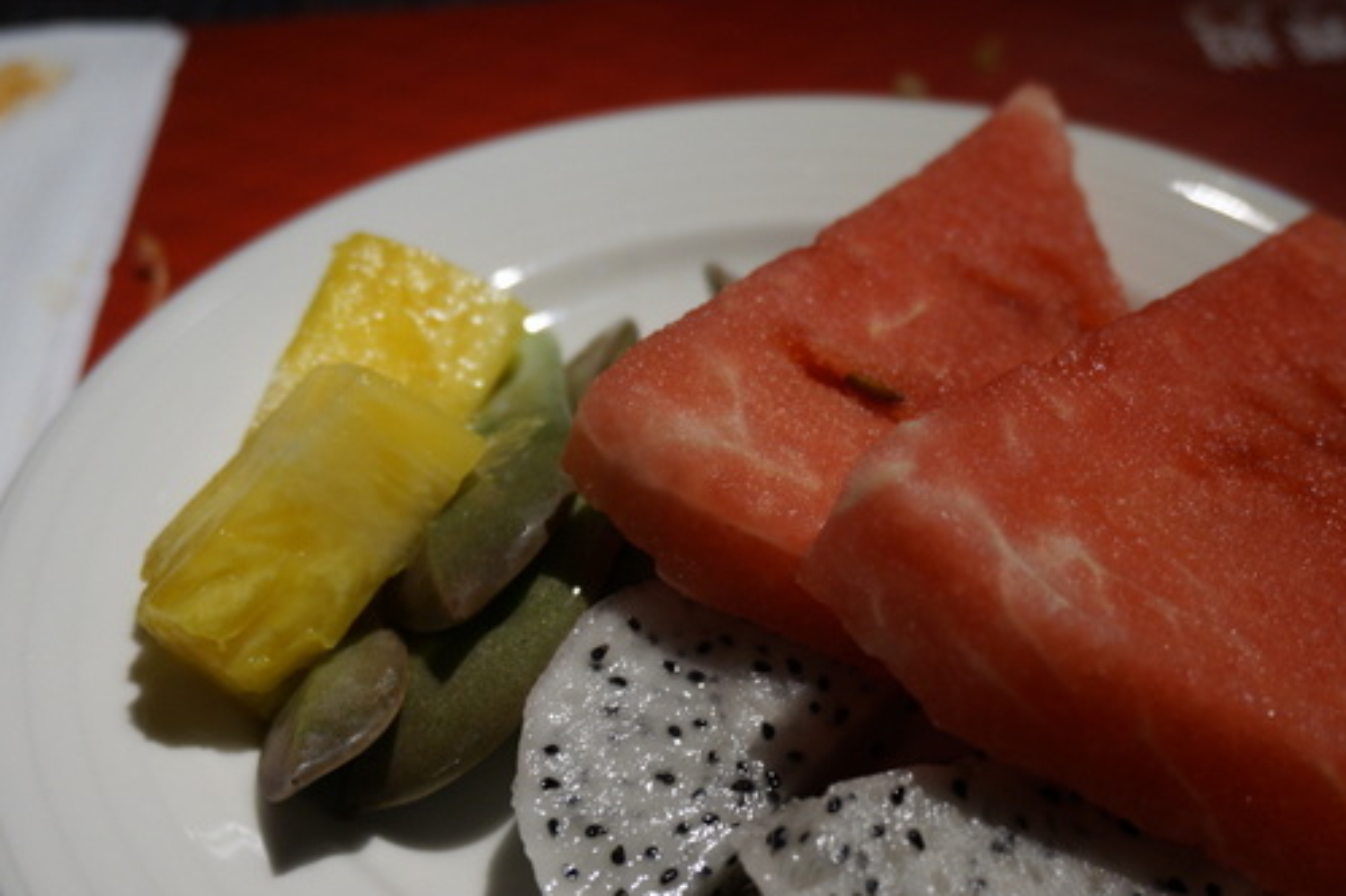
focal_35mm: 50
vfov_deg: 26.9
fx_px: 1868
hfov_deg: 39.5
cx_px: 809
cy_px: 571
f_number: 4.5
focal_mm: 26
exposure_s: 1/60
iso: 320
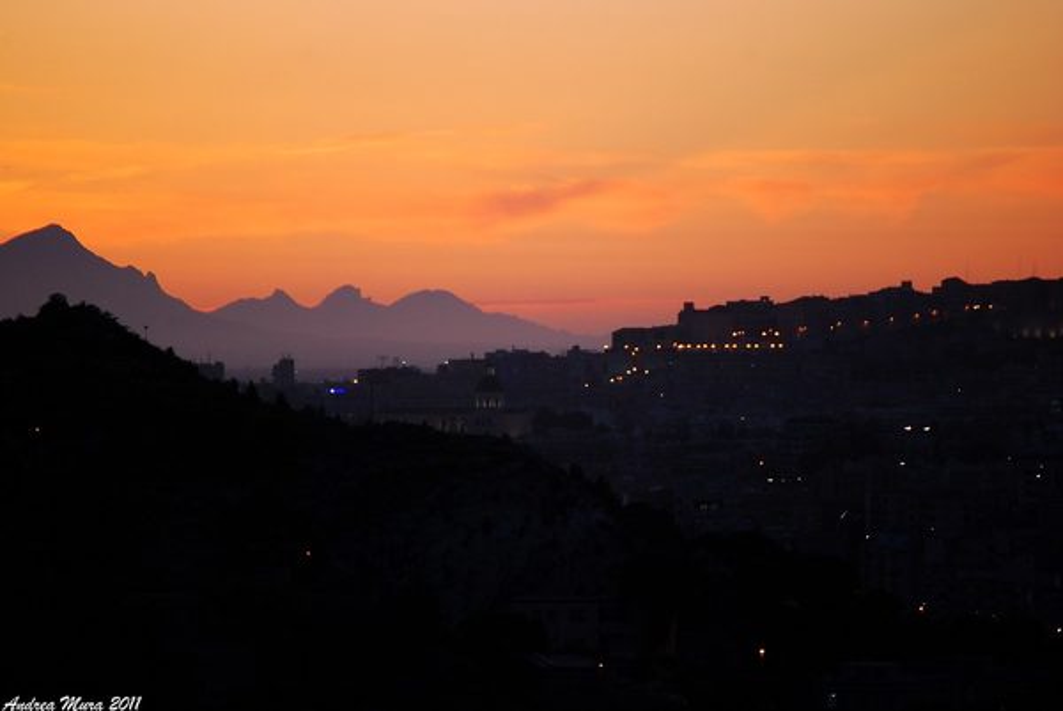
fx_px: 8864
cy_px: 356
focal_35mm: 300
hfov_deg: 6.9
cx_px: 532
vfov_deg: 4.6
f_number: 5.6
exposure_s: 1/100
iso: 800
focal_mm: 200
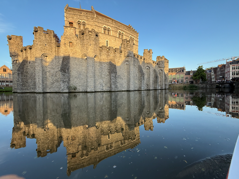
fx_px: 97
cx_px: 120
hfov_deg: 102.1
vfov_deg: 85.7
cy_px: 90
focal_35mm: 14
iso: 64
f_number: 2.2
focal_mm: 2.22
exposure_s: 1/226
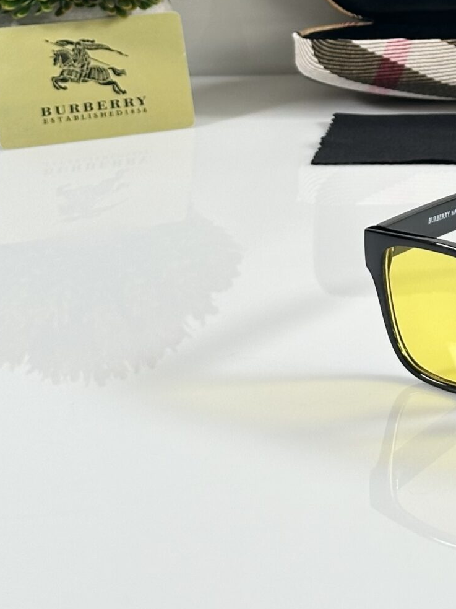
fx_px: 2196
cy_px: -71
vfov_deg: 15.3
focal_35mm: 125
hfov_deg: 11.6
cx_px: 577
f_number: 1.78
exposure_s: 1/100
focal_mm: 6.86
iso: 80
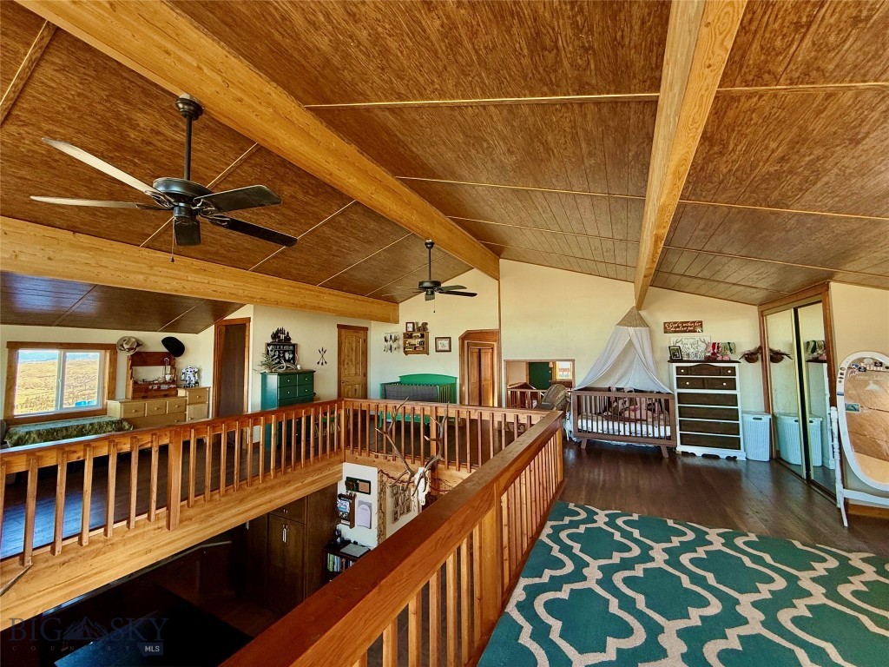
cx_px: 444
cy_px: 334
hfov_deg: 102.1
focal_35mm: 14
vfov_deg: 85.7
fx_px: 360
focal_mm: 2.22
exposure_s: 1/99
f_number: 2.2
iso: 50
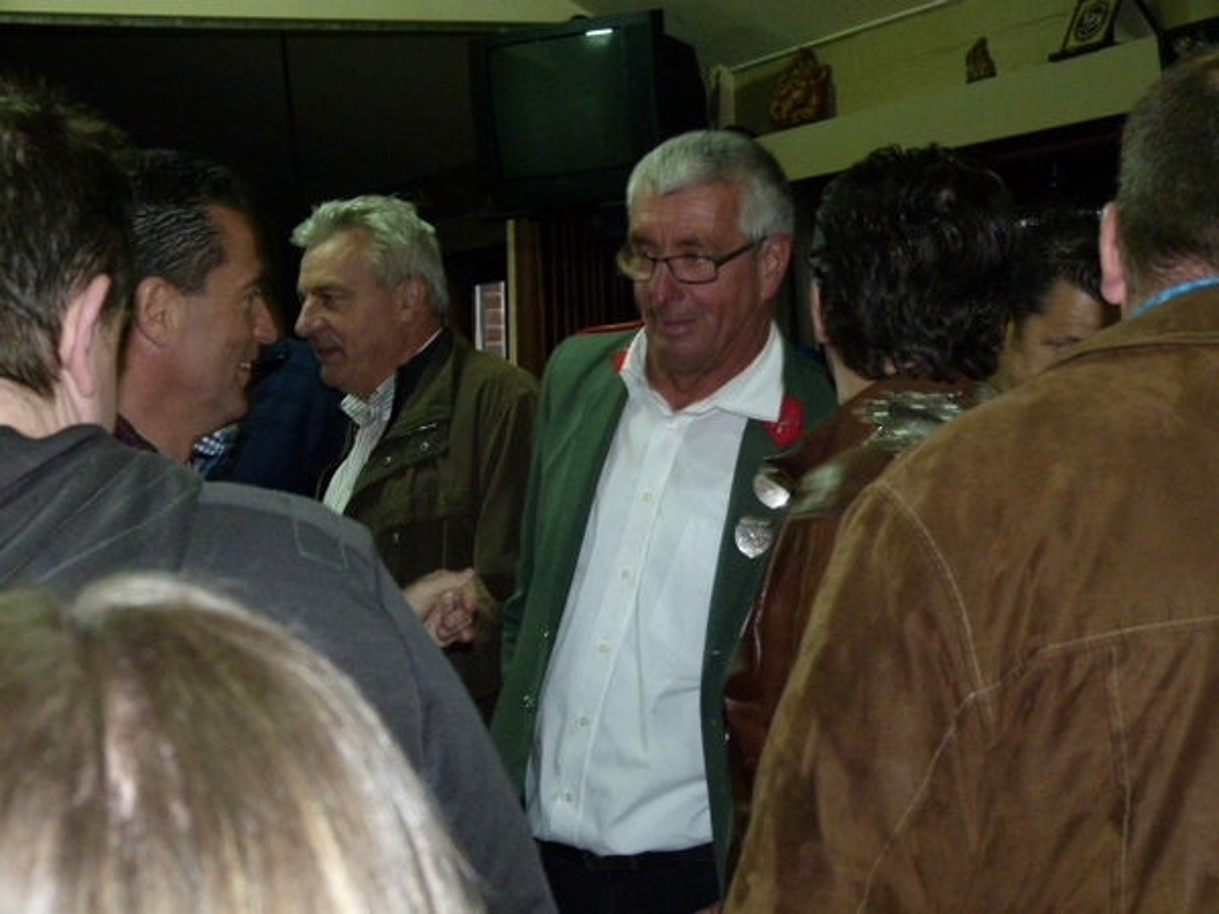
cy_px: 457
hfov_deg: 29.0
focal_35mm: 67
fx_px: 2359
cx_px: 610
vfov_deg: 21.9
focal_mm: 12.1
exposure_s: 1/15
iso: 400
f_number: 3.3
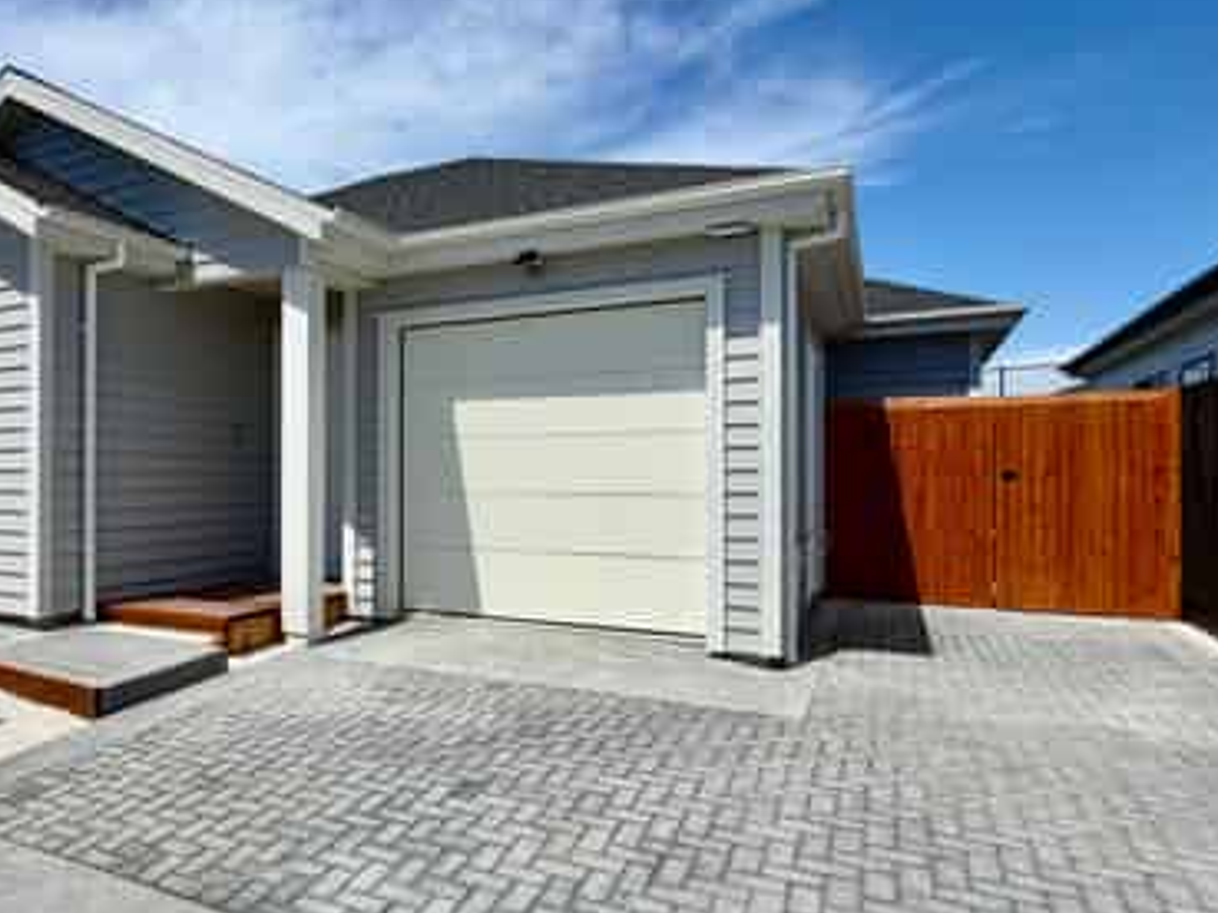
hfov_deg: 66.6
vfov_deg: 54.9
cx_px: 364
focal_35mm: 25
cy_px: 471
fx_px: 880
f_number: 2.2
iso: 20
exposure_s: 1/1368
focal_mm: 2.22
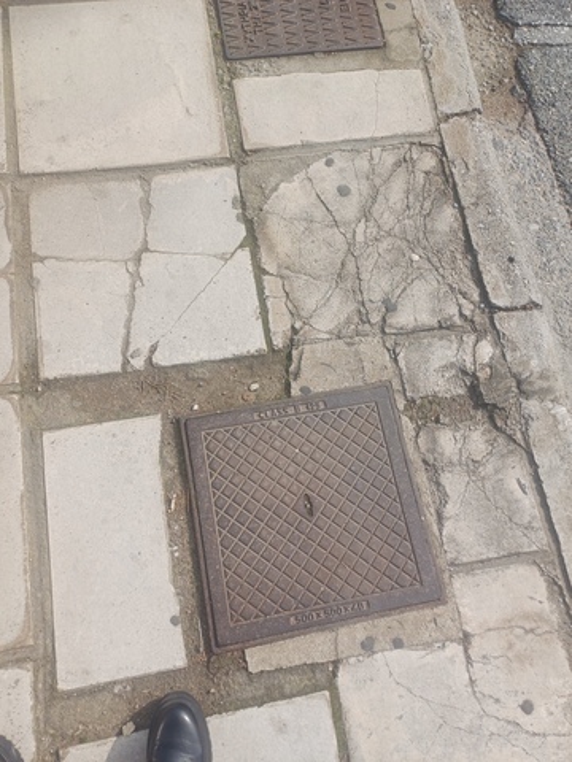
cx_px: 286
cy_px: 381
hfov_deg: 54.9
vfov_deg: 69.4
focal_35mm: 25
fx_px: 551
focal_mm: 4.65
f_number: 1.8
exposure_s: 1/1095
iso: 50
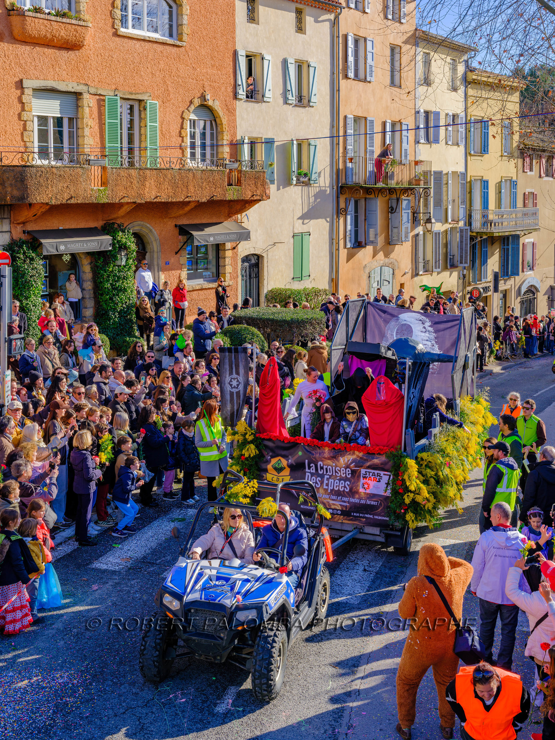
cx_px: 278
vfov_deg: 42.9
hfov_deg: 32.9
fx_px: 941
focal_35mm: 44
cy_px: 370
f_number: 11
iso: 320
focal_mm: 55
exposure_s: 1/125
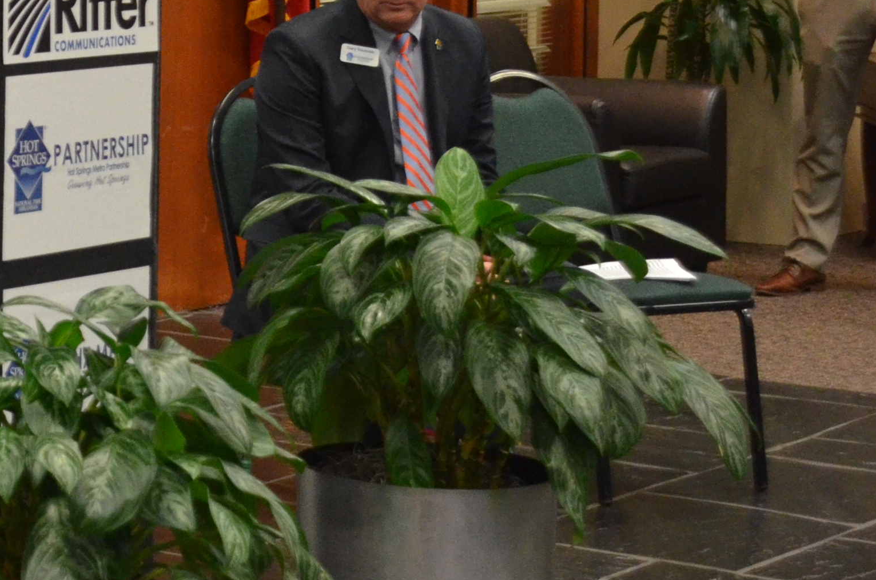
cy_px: -63
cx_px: -451
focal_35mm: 150
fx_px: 3632
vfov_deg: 9.0
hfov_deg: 13.0
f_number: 4
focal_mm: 31
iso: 1600
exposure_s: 1/80
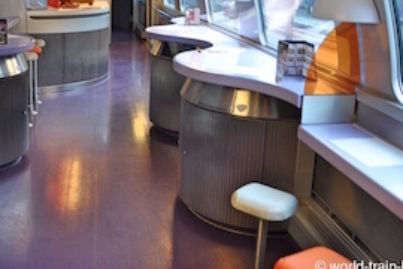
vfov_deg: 32.9
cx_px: 131
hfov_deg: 47.6
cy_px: 77
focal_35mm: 40
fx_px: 448
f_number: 4
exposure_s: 1/15
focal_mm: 18
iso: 450
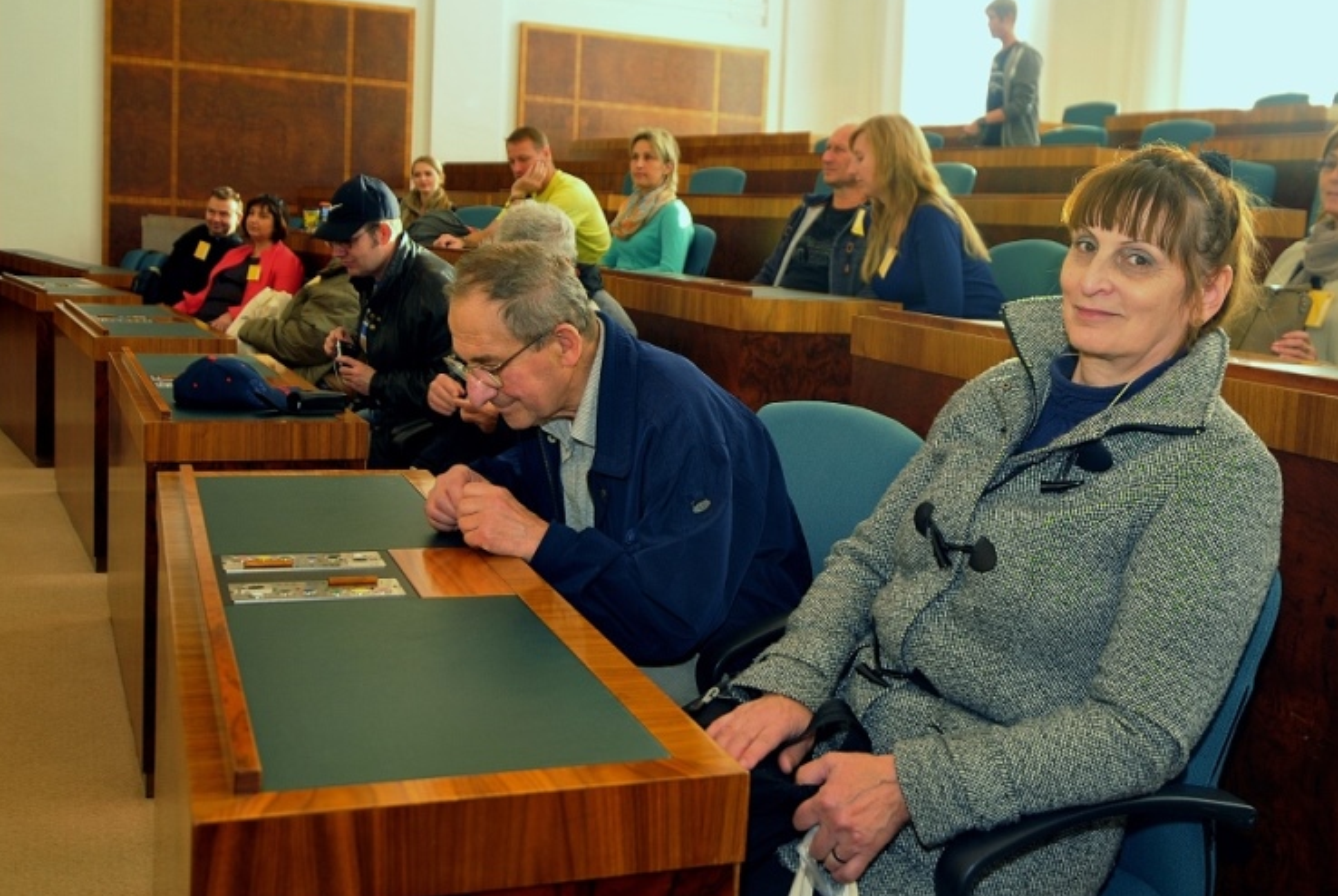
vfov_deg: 34.3
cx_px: 711
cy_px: 447
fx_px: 1451
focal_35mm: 39
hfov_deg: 49.5
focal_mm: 24
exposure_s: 1/50
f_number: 4.5
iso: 250
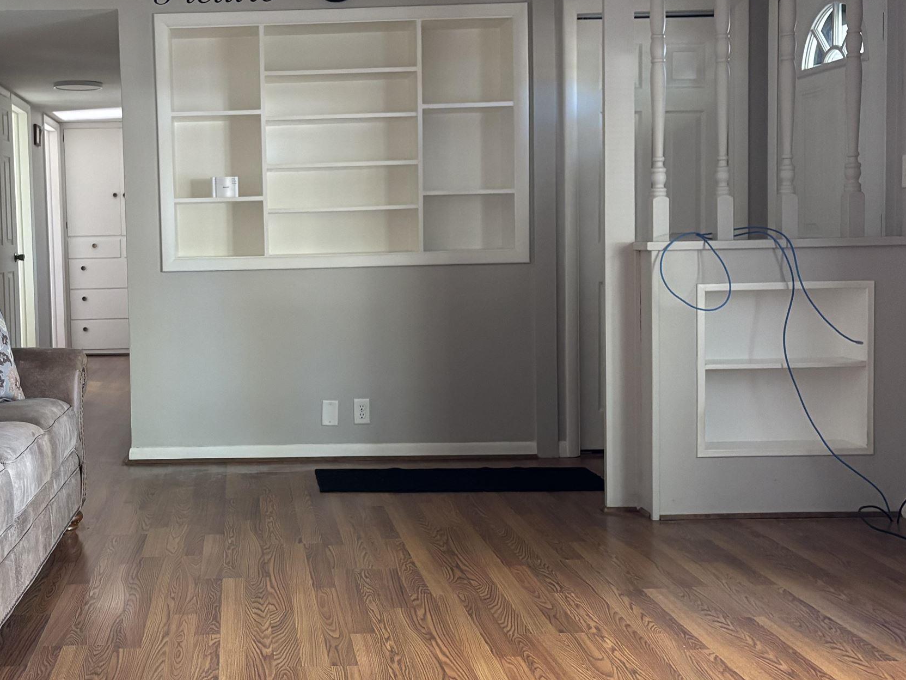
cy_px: 314
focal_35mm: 48
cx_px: 224
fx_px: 1256
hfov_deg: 38.6
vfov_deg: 30.3
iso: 400
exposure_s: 1/60
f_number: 1.6
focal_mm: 5.96
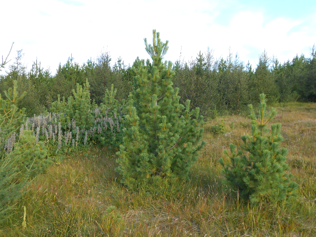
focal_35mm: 30
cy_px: 118
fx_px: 274
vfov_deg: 46.8
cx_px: 158
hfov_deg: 60.0
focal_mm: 5.3
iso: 80
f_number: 3.8
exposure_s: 1/160
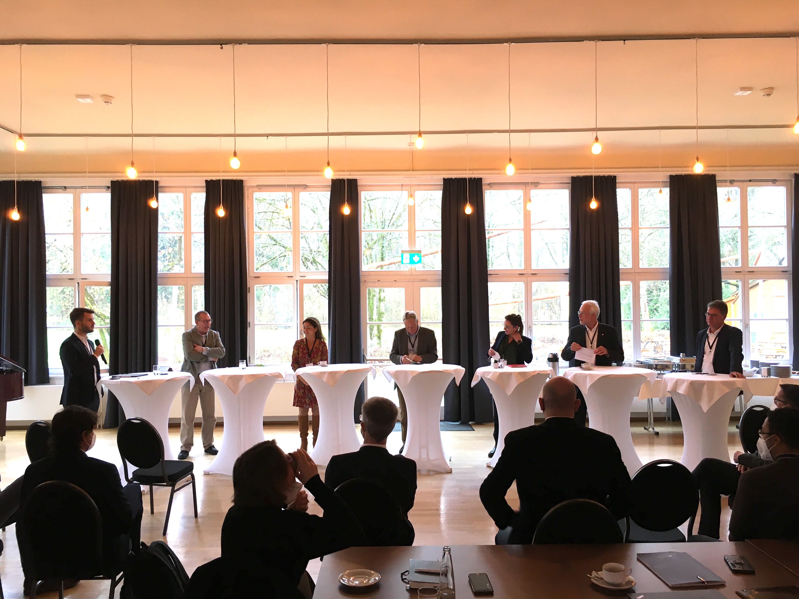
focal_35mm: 29
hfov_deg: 61.7
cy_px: 300
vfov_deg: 48.2
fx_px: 669
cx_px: 400
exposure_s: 1/33
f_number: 2.2
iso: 80
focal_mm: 4.15
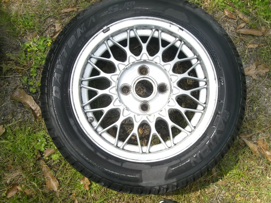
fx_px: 305
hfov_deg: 47.9
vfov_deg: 36.8
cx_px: 137
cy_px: 104
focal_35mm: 39
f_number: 3.1
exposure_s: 1/640
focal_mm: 6.3
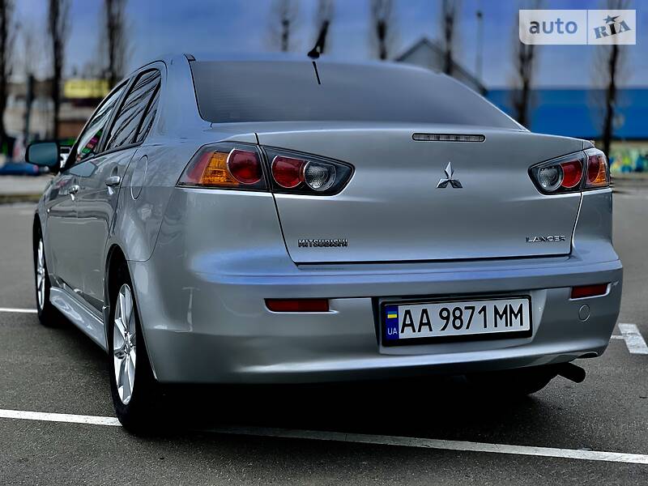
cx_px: 324
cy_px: 243
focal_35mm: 52
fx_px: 973
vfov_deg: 28.0
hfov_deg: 36.8
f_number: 2.4
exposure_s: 1/326
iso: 16
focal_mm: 6
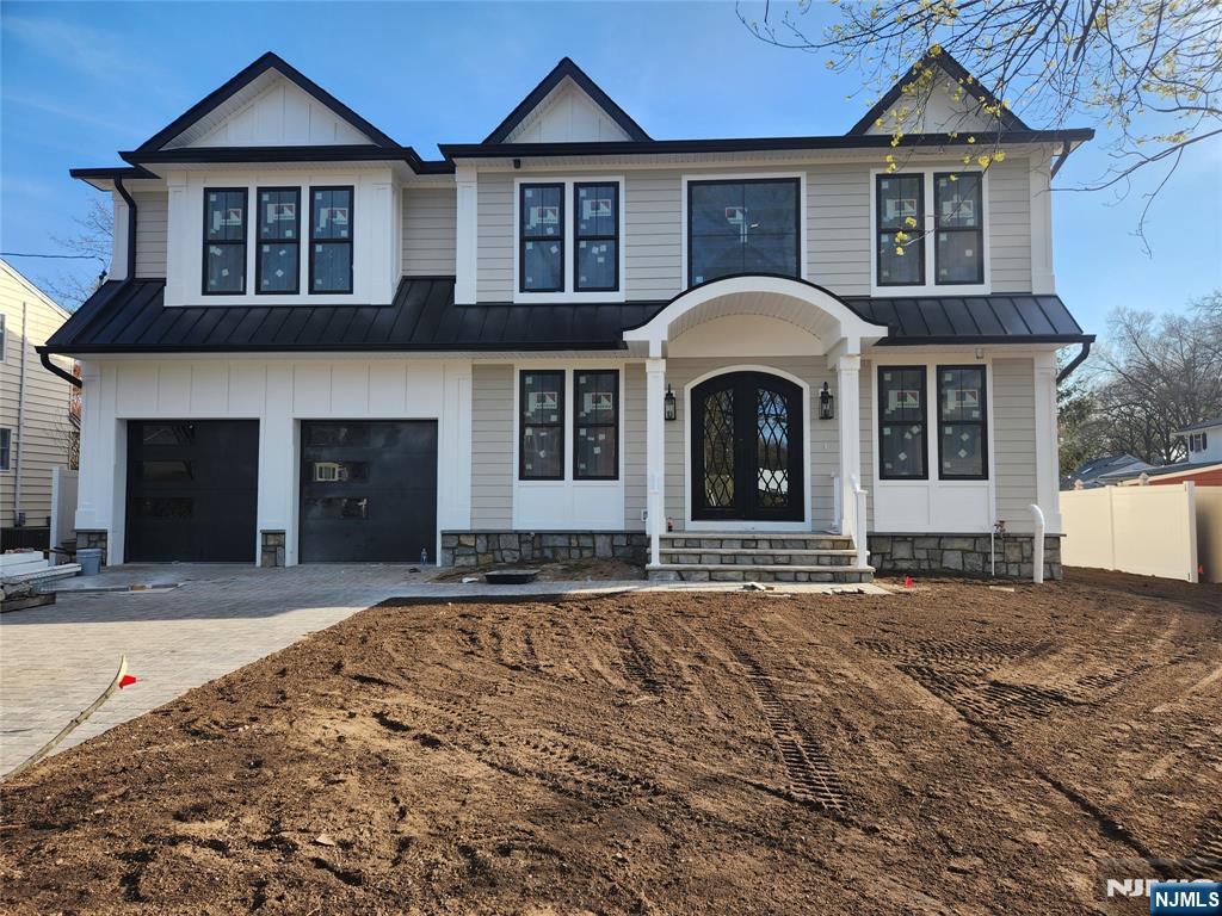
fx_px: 812
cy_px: 458
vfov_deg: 58.9
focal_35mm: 23
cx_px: 611
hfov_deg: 73.9
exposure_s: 1/724
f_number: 1.8
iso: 20
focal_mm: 5.4
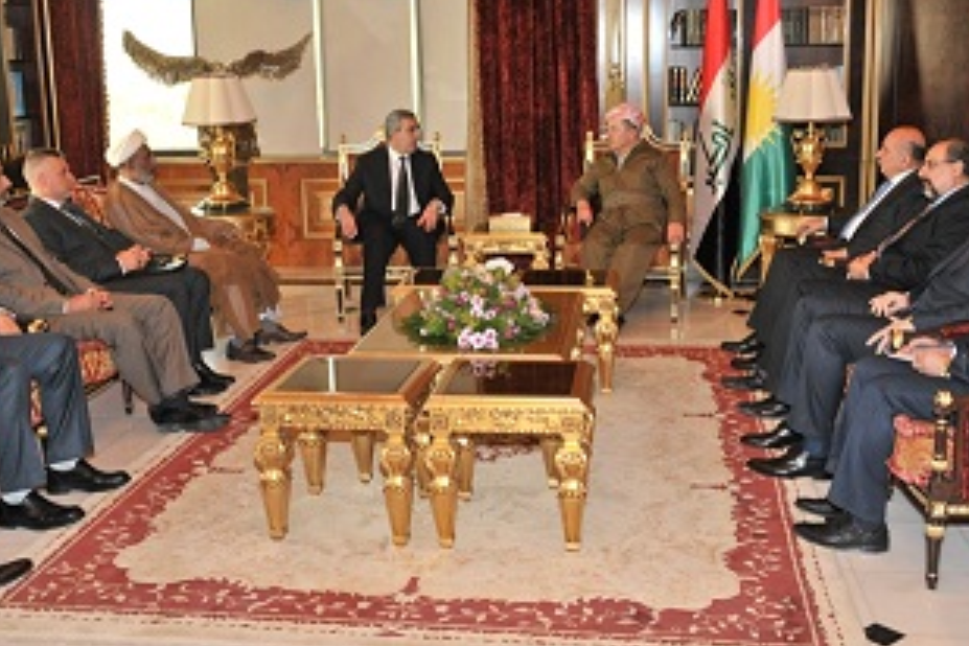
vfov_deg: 30.5
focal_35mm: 44
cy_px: 281
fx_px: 1184
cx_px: 492
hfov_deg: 44.5
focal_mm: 34
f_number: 3.8
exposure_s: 1/30
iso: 500
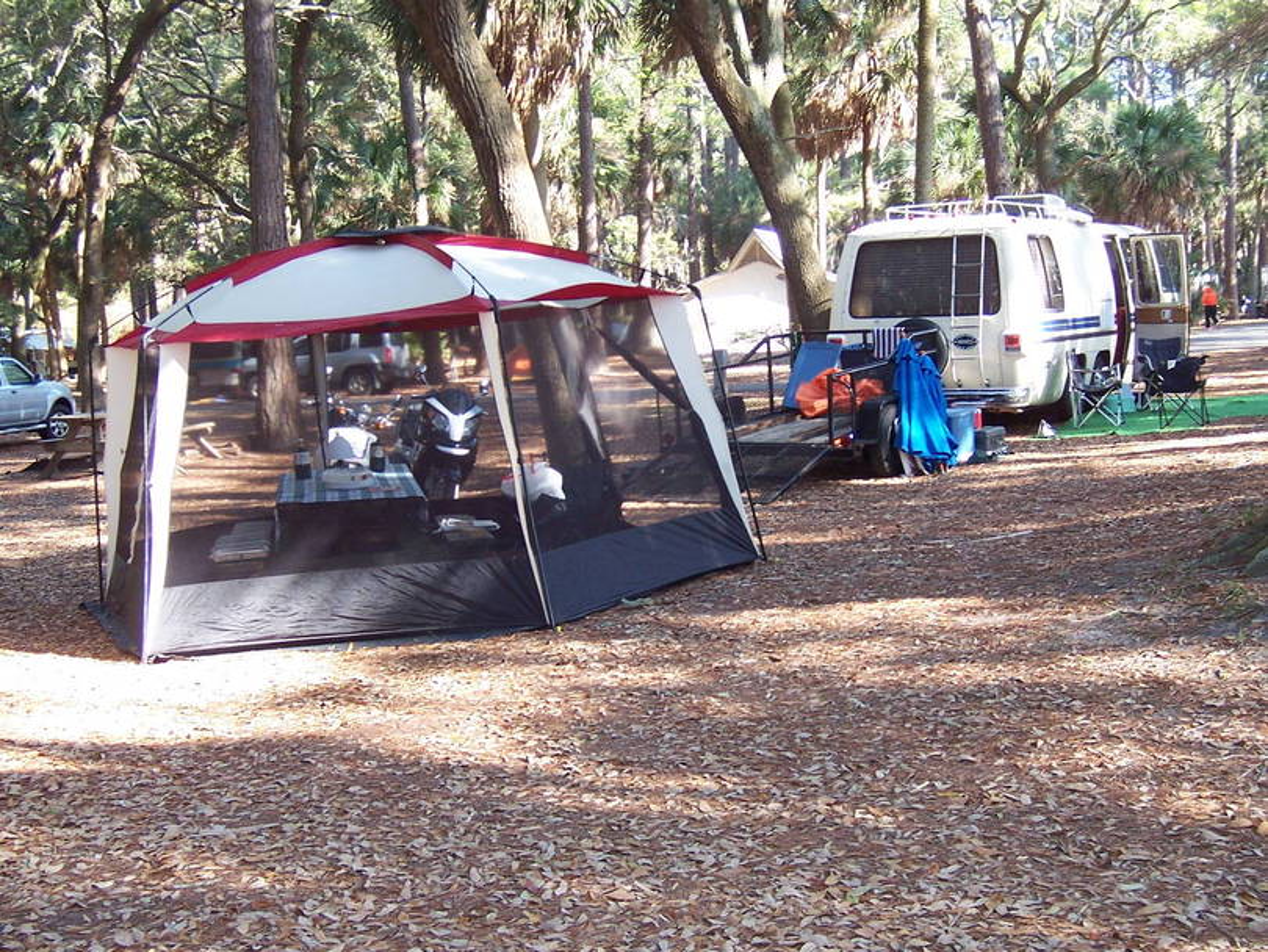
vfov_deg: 29.7
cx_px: 634
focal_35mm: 49
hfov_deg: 38.9
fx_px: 1795
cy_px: 476
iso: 140
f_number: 3.4
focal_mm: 8.2
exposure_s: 1/90
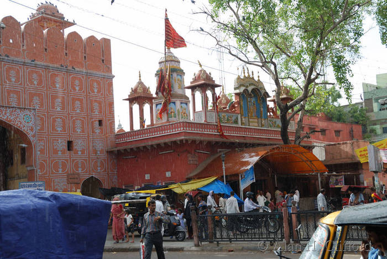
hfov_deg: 41.1
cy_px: 130
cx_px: 194
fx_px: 516
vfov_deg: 28.1
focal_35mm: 48
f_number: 6.3
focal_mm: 32
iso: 100
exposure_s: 1/160
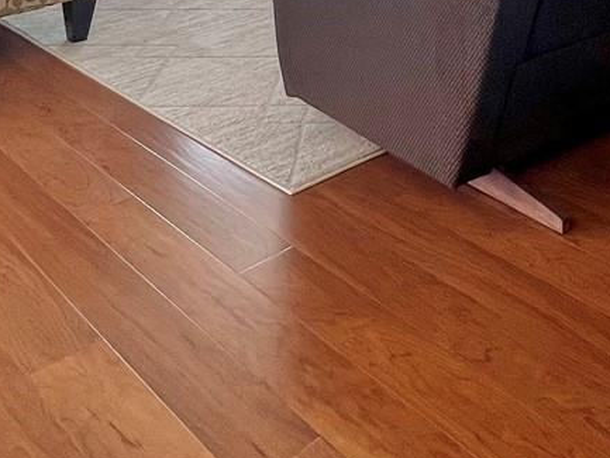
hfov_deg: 39.6
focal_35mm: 48
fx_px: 846
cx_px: 347
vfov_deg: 23.8
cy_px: -234
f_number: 1.8
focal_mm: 1.57
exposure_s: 1/120
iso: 64
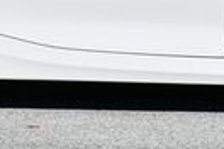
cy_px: -161
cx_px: 163
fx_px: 2414
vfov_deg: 3.5
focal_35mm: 388
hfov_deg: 5.3
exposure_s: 1/320
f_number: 9
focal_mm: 40
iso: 100
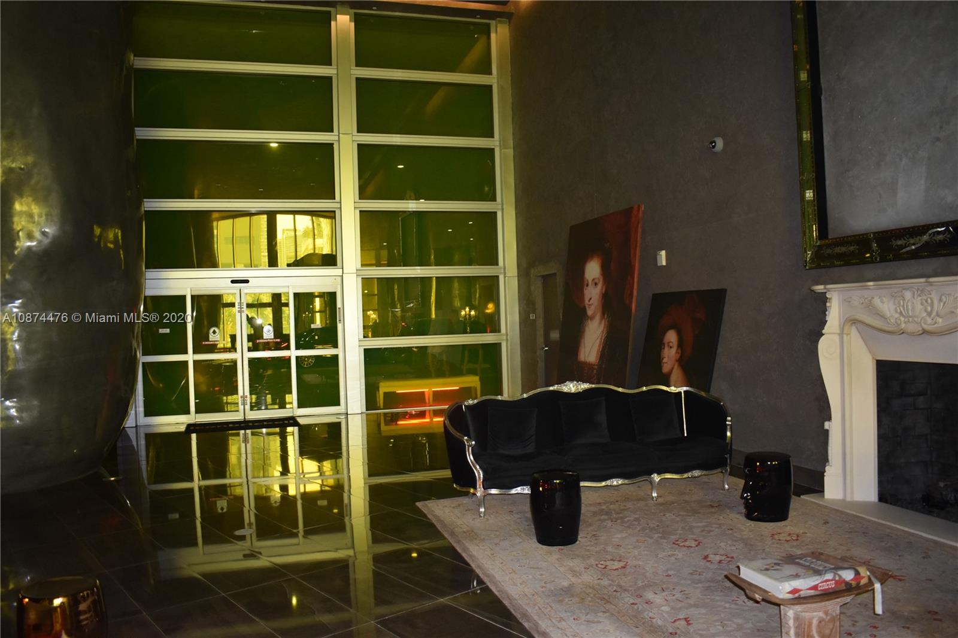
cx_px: 479
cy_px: 319
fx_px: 718
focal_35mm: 27
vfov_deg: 47.9
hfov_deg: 67.4
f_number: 3.5
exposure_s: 1/125
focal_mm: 18
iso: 1250
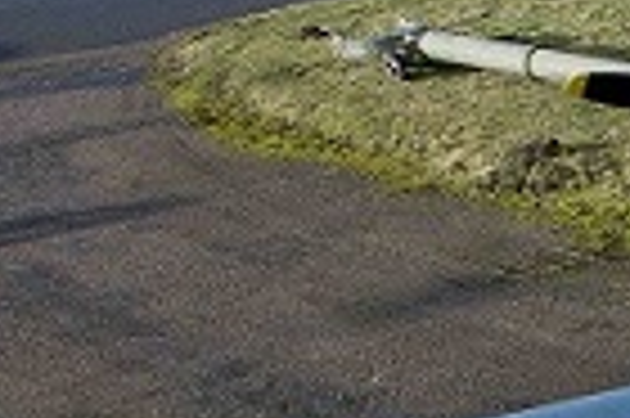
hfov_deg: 16.4
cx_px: 1141
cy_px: 503
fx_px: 1818
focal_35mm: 104
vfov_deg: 12.8
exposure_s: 1/25
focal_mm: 24
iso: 160
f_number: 13
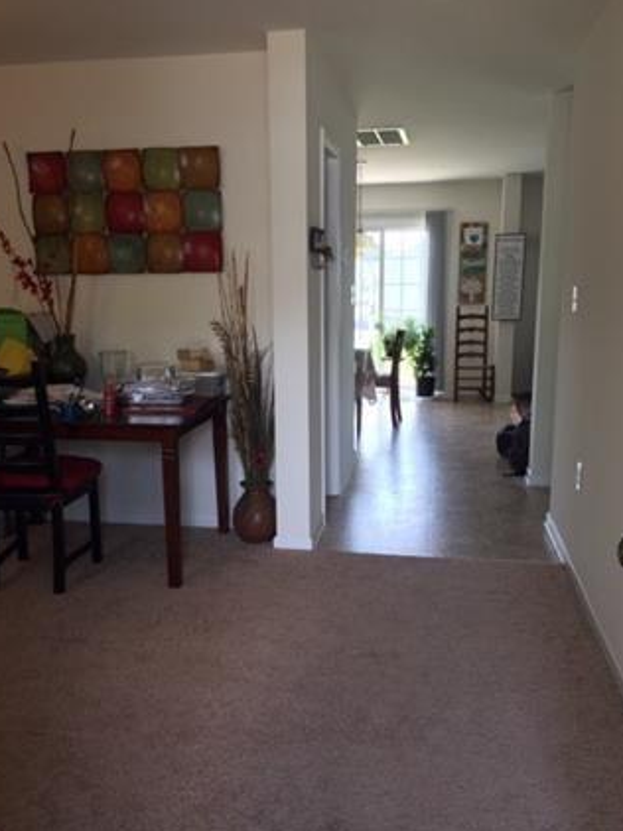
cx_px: 298
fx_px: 793
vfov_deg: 55.4
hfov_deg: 42.9
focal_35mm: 33
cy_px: 431
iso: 32
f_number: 2.2
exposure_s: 1/40
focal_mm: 4.15
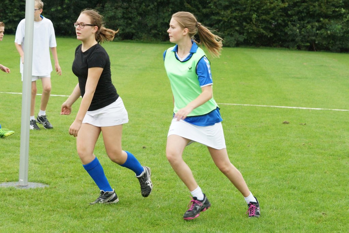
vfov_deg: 18.2
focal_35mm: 75
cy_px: 116
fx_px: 727
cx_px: 174
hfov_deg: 27.0
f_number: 3.2
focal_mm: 50
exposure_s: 1/400
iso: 320
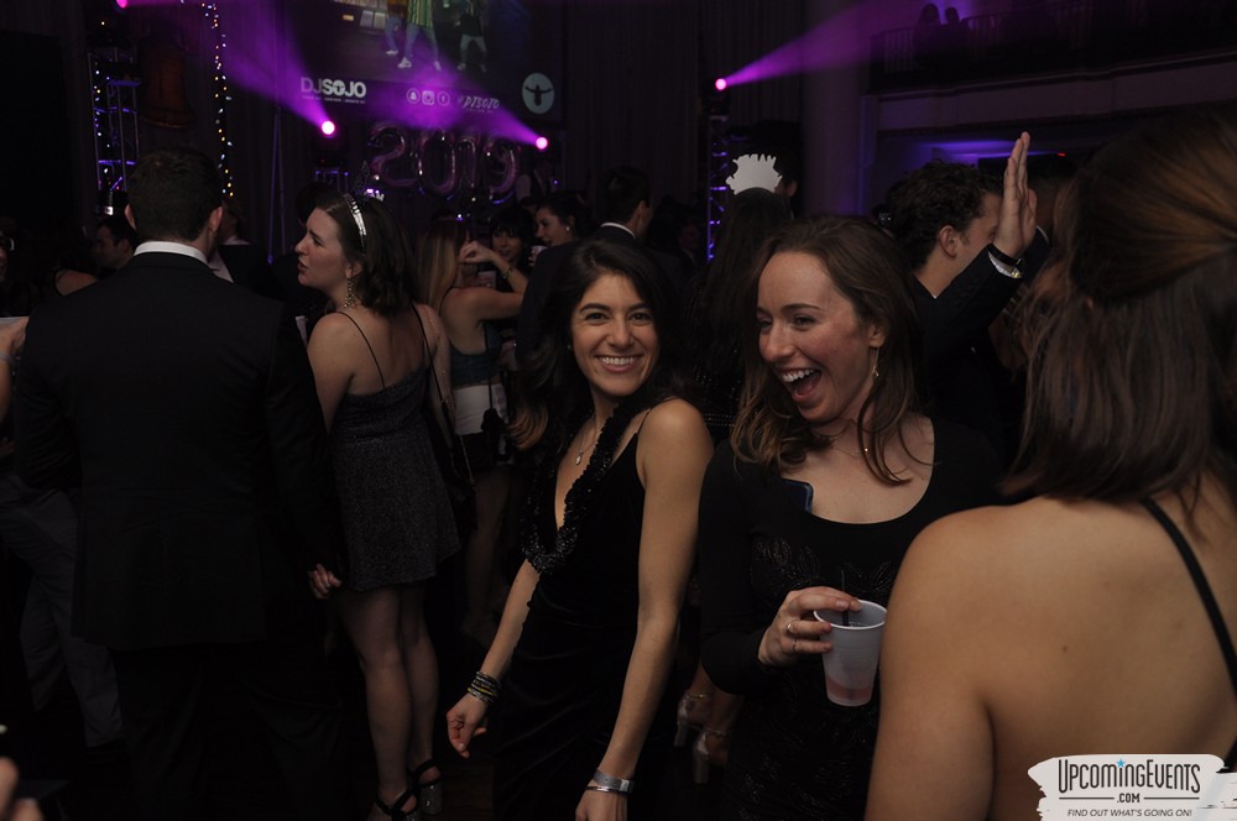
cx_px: 618
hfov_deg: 59.6
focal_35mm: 32
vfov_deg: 41.6
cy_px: 410
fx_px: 1081
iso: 400
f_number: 5
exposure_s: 1/60
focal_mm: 21
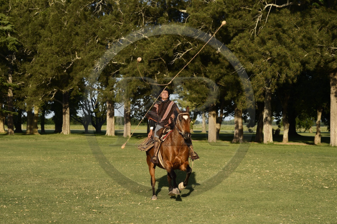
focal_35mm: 95
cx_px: 168
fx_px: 889
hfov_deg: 21.5
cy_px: 112
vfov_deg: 14.4
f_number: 8
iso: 400
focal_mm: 95
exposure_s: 1/800
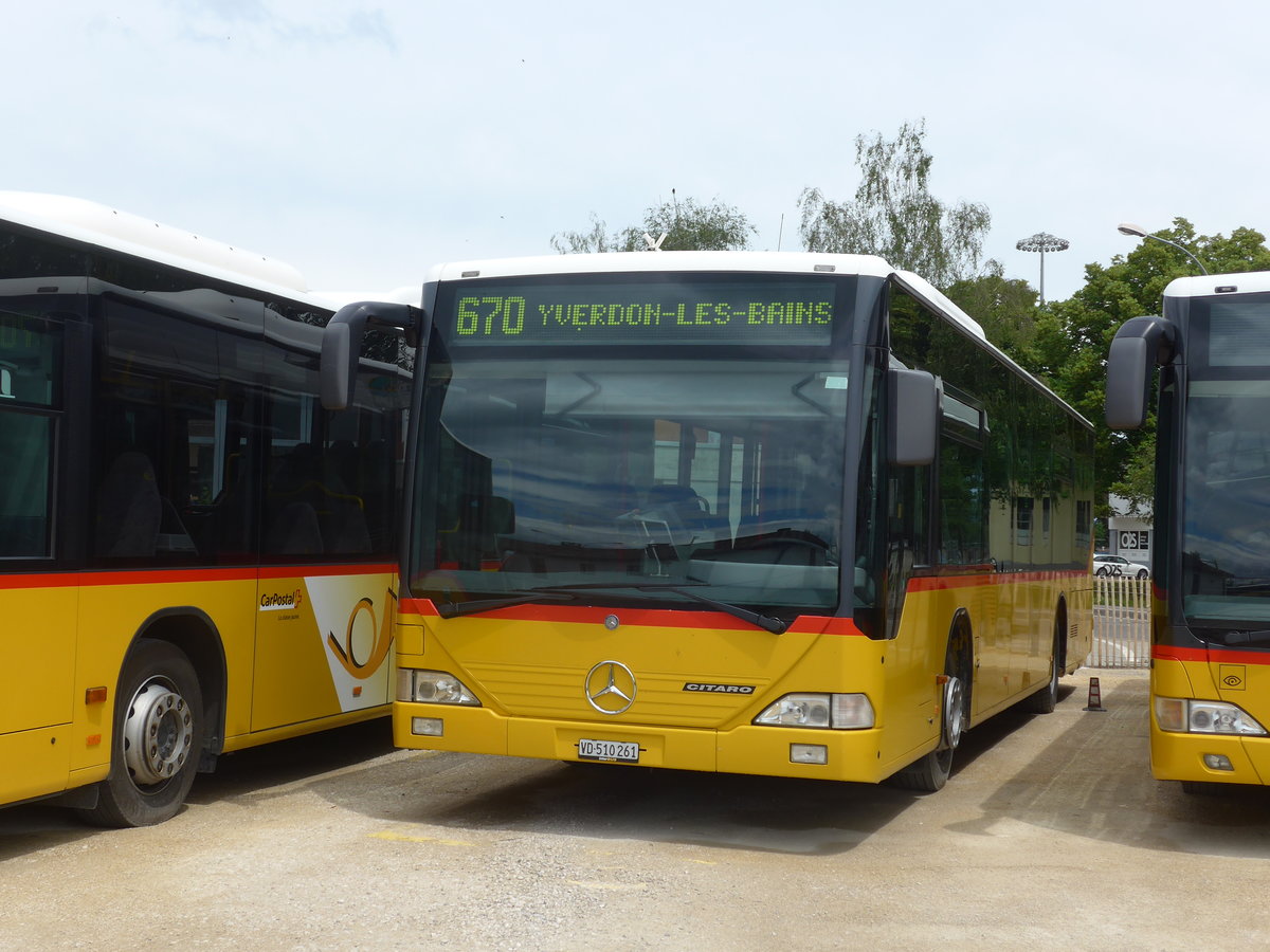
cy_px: 476
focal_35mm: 52
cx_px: 635
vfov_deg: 28.0
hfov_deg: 36.8
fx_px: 1908
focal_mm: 10.7
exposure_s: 1/1300
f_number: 3.3
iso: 80
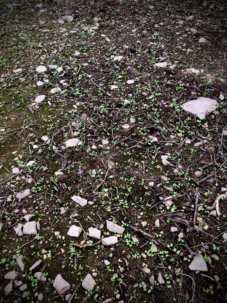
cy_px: 152
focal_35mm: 29
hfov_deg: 48.2
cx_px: 114
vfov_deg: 61.7
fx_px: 254
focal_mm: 4.15
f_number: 2.2
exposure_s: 1/208
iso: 25
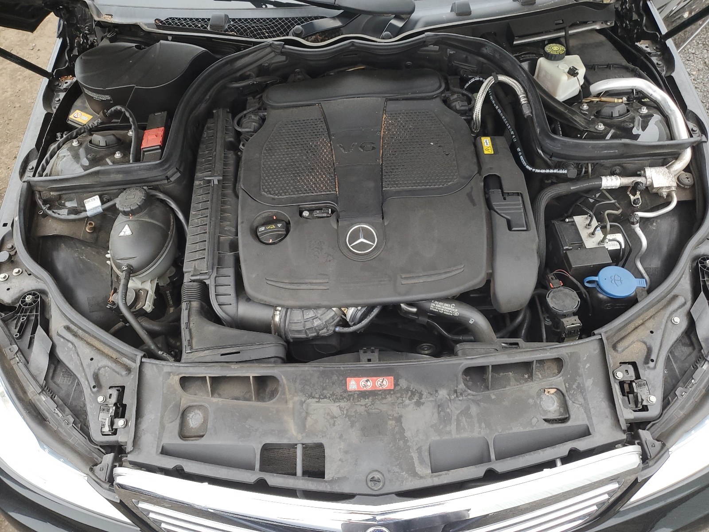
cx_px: 354
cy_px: 266
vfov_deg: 53.1
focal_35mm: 26
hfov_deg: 67.3
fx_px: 533
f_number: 1.5
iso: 68
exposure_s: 1/120
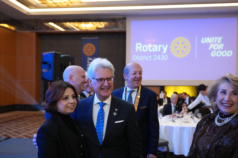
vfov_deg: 30.5
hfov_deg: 44.5
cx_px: 112
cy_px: 91
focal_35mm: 44
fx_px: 290
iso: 4000
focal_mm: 37.8
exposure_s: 1/200
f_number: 3.5
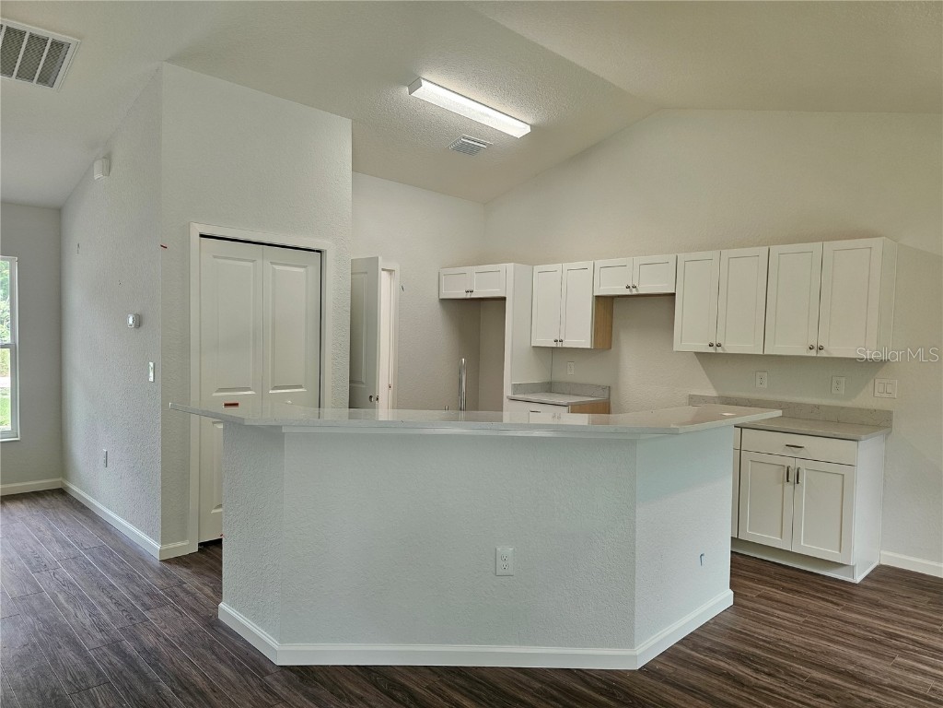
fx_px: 627
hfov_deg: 73.9
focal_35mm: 23
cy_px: 354
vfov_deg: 58.9
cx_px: 472
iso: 100
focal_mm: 6.3
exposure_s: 1/120
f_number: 1.7
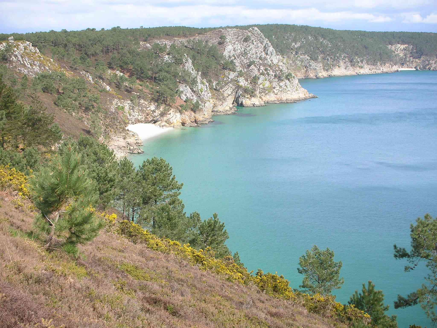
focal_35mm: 53
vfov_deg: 27.5
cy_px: 164
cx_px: 218
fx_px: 669
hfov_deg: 36.2
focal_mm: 8.8
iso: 50
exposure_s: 1/268
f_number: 3.7
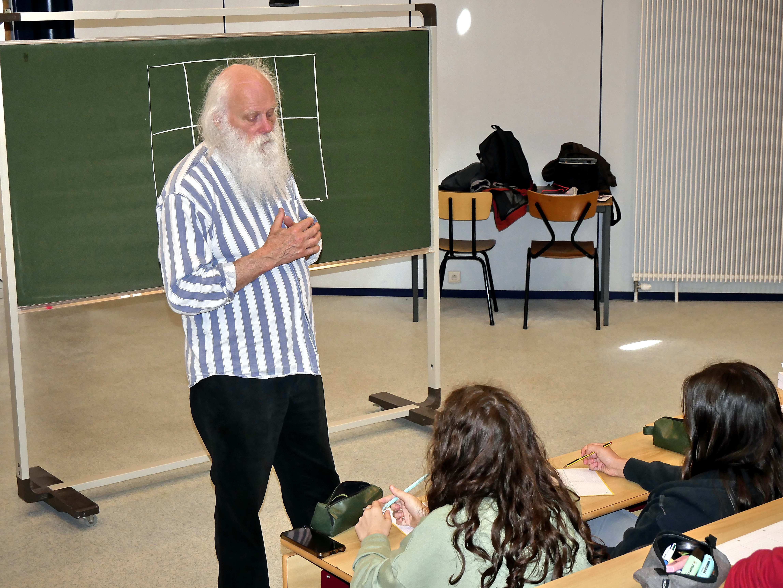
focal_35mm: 64
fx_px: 1448
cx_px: 392
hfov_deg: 30.3
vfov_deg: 22.9
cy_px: 294
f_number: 5
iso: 800
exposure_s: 1/100
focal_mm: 32
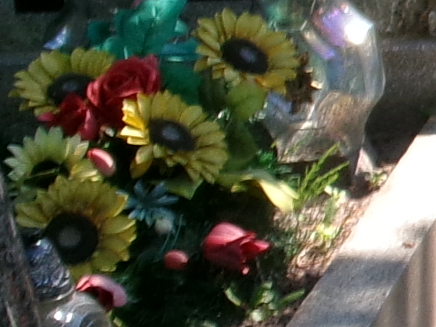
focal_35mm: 194
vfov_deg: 7.7
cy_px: 111
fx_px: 2444
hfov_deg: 9.2
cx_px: 1015
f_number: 10.8
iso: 100
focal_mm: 5.1
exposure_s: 1/34
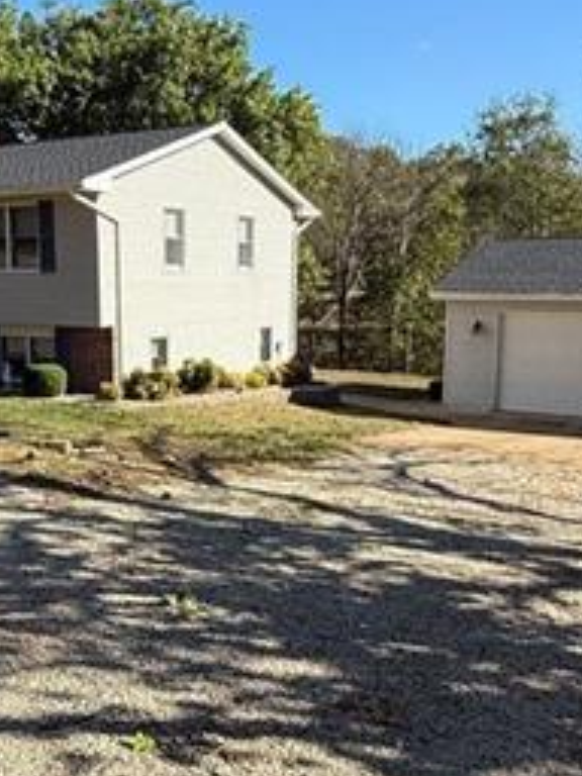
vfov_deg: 44.5
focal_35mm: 42
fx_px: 942
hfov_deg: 34.2
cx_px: 215
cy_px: 470
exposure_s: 1/942
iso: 64
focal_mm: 2.22
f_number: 2.2
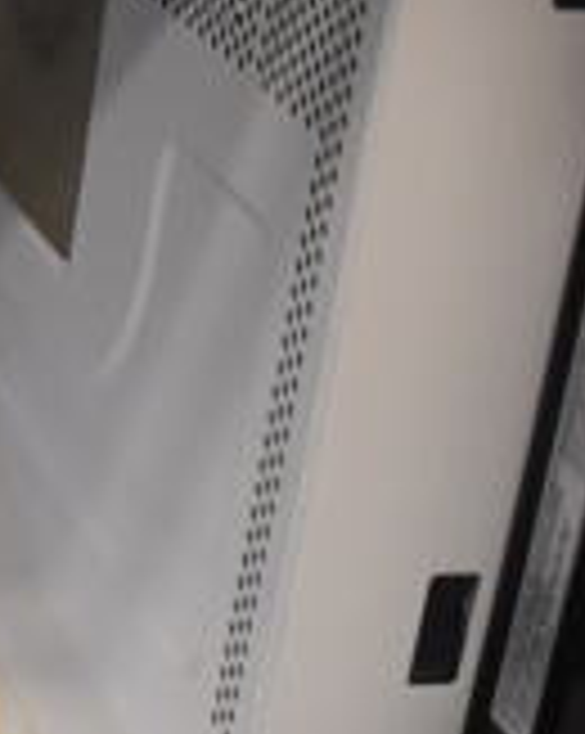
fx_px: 2402
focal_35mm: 111
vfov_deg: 17.4
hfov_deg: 11.9
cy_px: 320
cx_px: -698
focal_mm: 21
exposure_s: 1/125
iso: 1600
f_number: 3.8
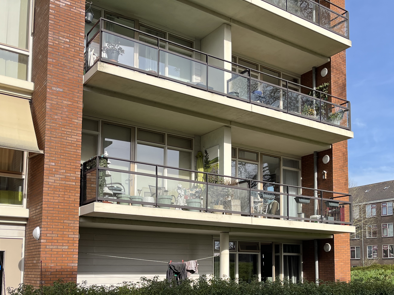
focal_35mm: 40
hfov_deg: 46.6
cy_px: 224
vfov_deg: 35.1
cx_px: 227
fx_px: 455
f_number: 1.6
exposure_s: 1/1957
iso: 50
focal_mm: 5.1
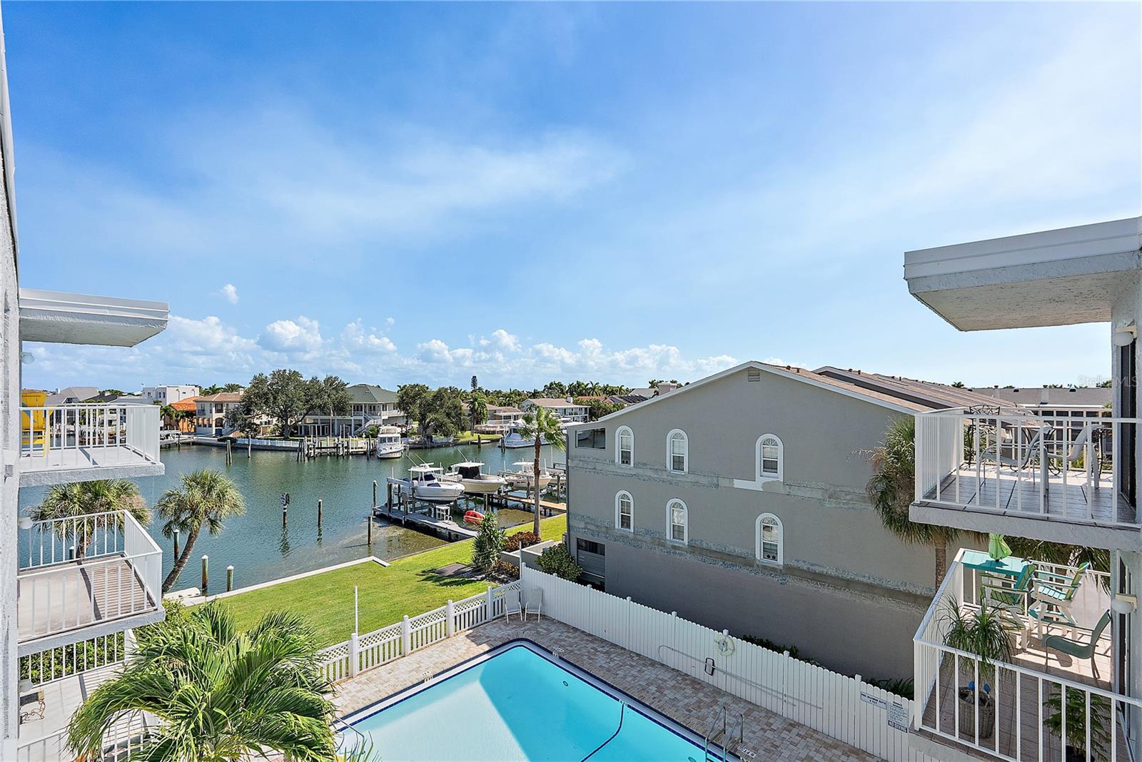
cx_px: 571
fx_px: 524
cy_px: 381
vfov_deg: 72.1
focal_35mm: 16
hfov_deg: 95.0
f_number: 8
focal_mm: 16.5
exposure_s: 1/2000
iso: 1250
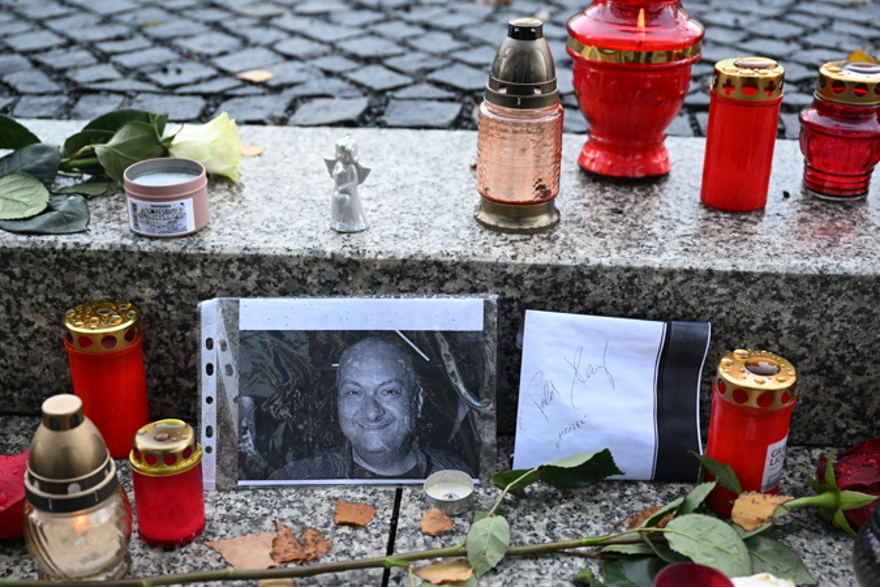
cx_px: 446
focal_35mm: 47
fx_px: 1149
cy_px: 294
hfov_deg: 41.9
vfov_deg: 28.6
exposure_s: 1/2000
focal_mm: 46
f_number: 3.5
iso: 2500
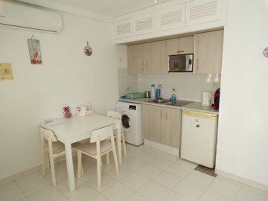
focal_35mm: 24
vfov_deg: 56.8
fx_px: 186
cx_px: 134
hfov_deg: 71.6
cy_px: 100
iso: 108
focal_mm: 4.3
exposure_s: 1/34
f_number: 3
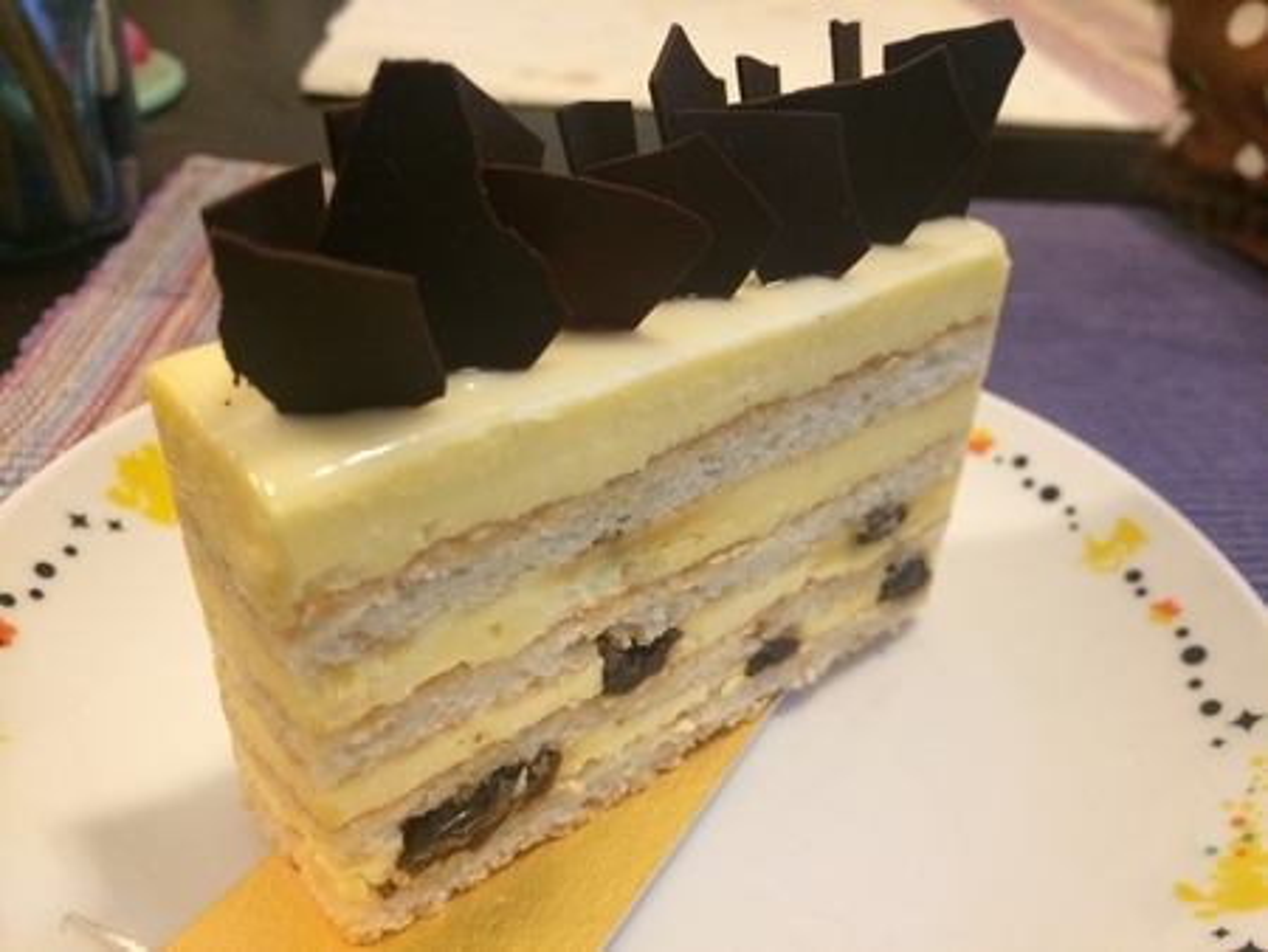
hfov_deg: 61.6
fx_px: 1063
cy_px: 476
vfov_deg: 48.3
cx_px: 634
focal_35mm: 29
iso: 320
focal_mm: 4.15
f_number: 2.2
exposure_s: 1/33
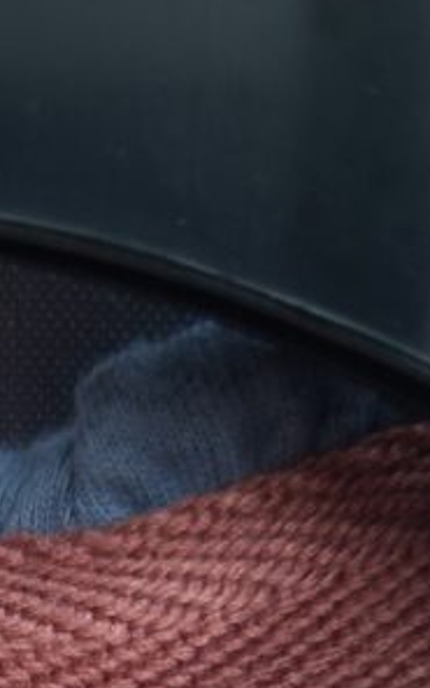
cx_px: -28
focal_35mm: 66
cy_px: 897
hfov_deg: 19.0
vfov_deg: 26.3
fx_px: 1238
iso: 250
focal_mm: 5.54
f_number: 1.8
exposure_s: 1/50
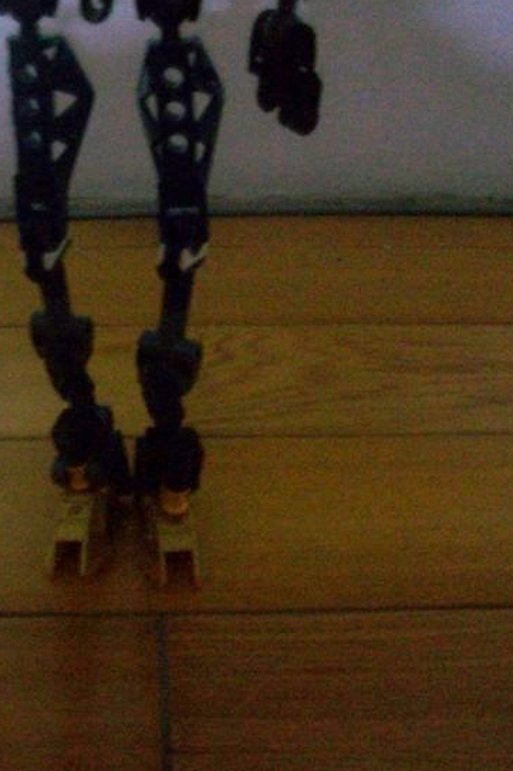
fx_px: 962
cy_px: 387
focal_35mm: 45
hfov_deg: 29.1
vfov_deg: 43.6
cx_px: 97
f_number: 2.8
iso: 160
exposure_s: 1/2
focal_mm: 5.7
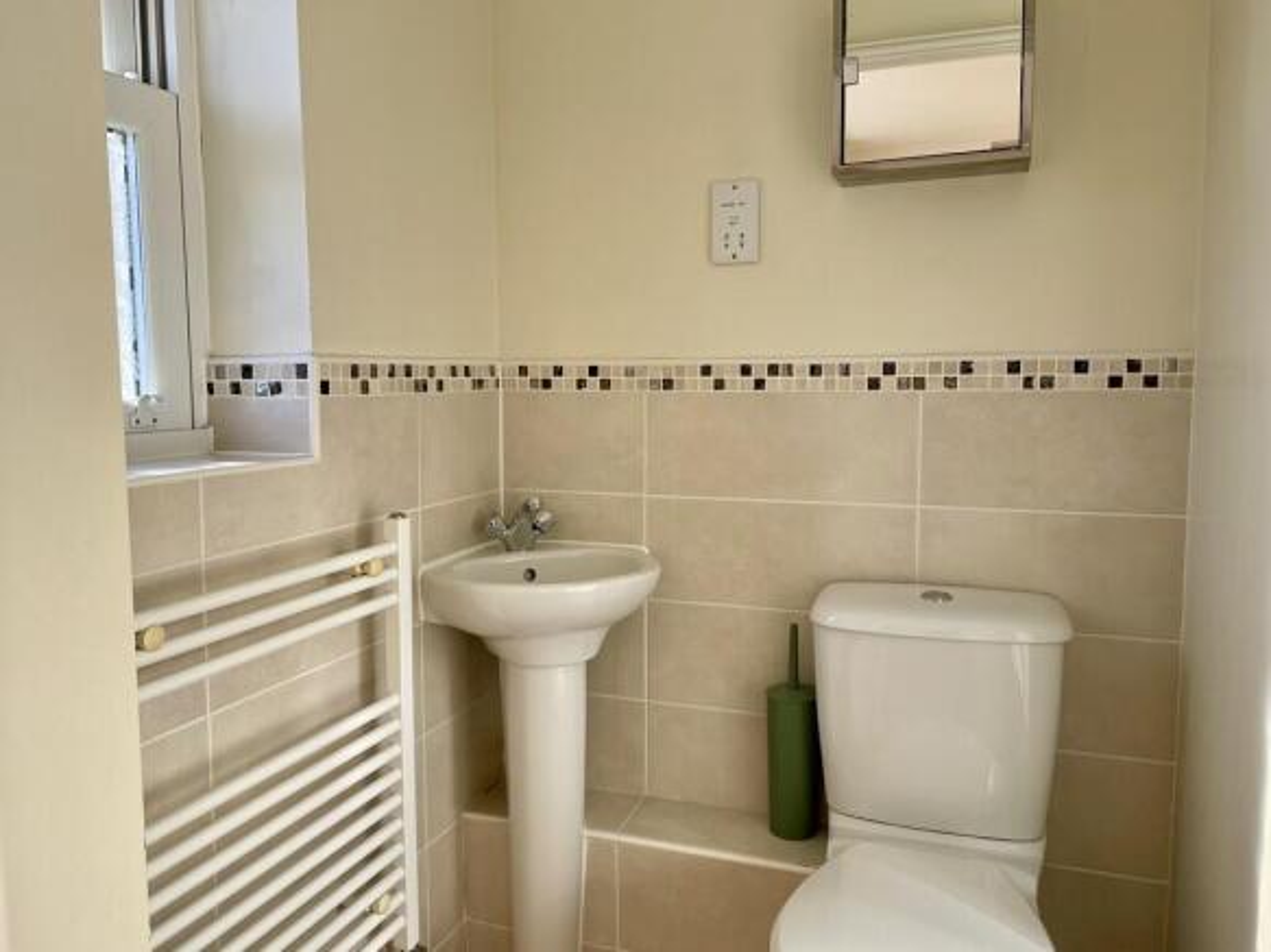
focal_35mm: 26
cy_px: 476
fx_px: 954
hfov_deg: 67.3
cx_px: 636
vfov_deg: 53.0
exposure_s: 1/321
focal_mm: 4.2
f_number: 1.6
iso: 32
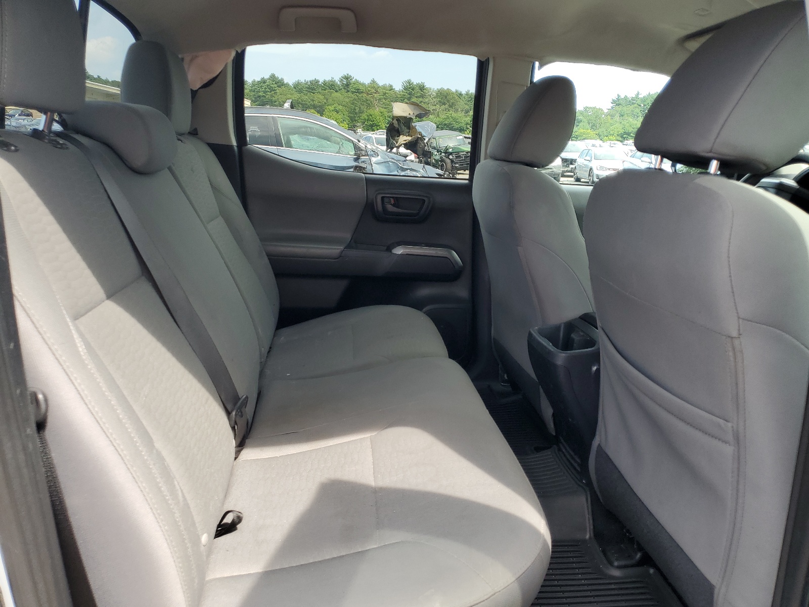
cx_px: 404
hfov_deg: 67.3
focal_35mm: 26
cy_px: 304
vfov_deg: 53.1
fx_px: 608
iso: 50
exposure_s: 1/323
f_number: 1.5
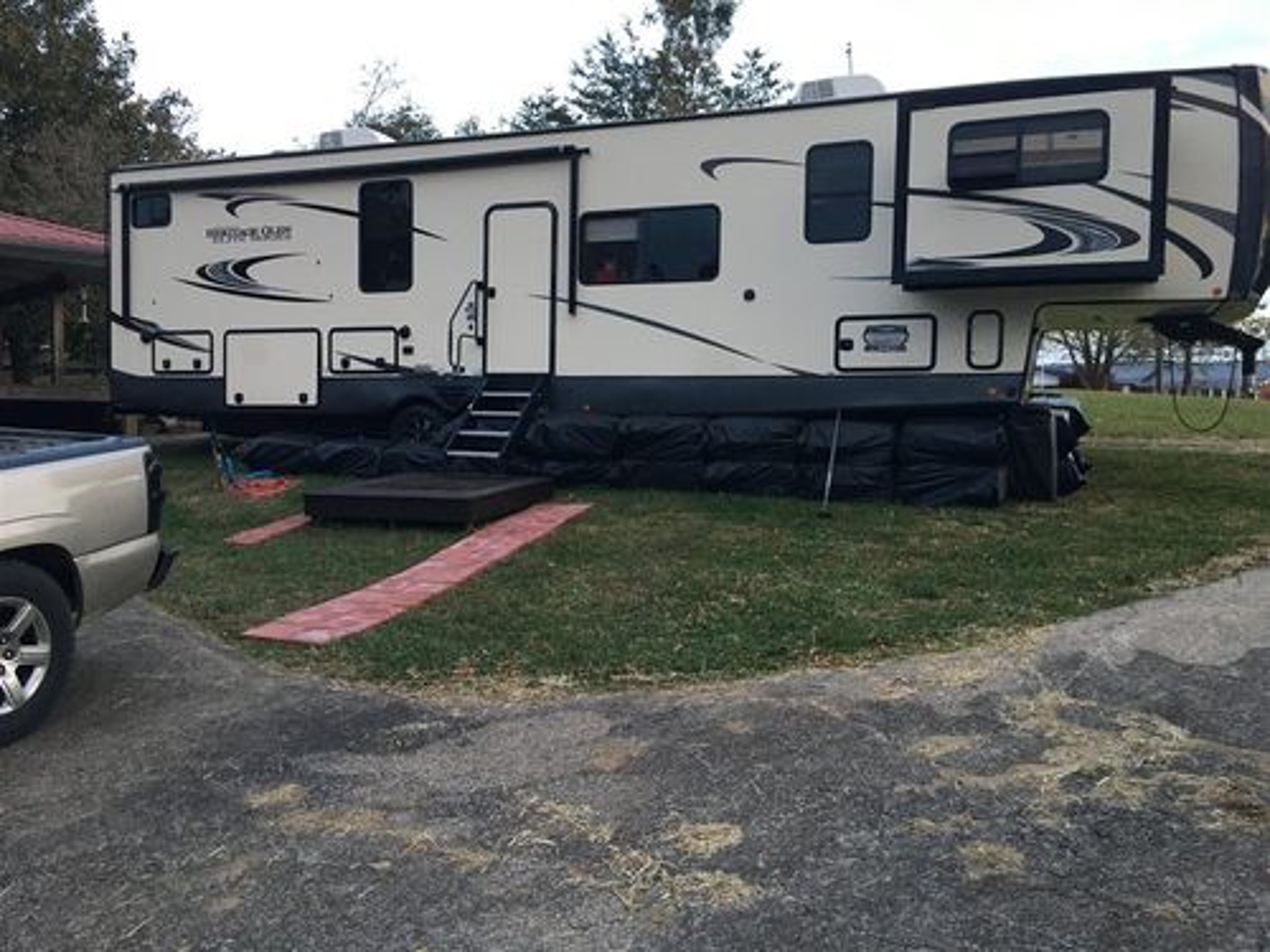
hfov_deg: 61.7
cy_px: 476
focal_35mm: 29
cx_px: 635
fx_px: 1064
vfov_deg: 48.2
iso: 40
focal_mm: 4.15
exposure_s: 1/30
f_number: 2.2
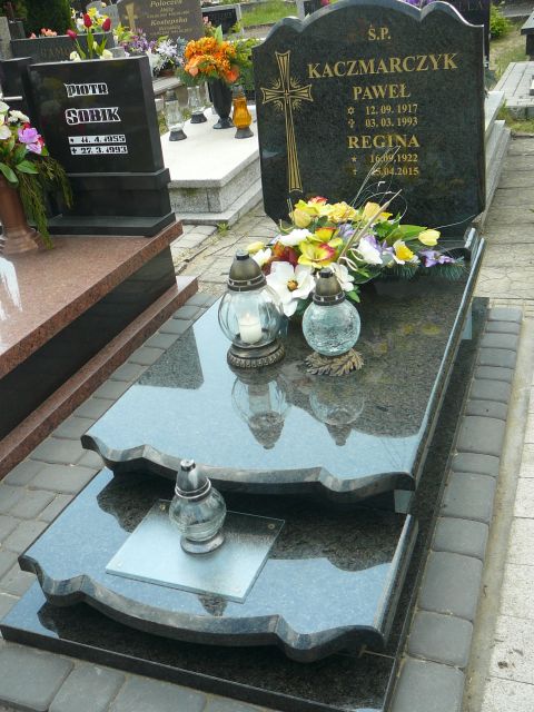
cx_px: 267
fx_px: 720
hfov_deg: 40.7
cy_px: 356
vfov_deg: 52.6
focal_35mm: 35
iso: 80
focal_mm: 5.2
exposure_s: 1/320
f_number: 2.8
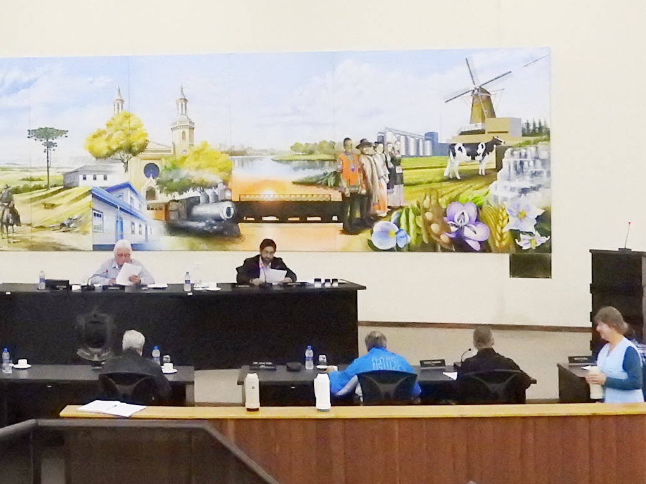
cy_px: 103
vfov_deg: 18.1
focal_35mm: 81
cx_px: 138
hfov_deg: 23.8
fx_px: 1512
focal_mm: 6.3
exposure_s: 1/80
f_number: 3.8
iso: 1600
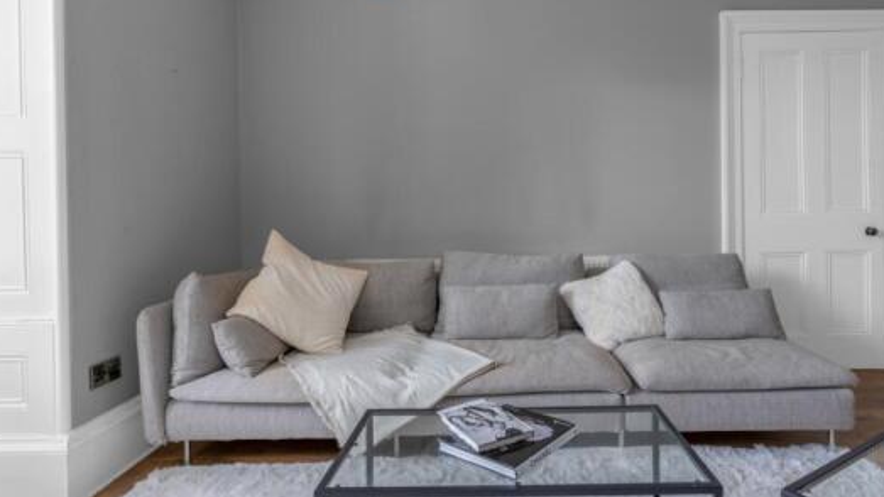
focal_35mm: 21
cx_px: 501
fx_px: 492
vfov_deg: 53.4
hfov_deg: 83.4
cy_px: 217
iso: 200
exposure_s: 1/3
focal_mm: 16
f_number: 9
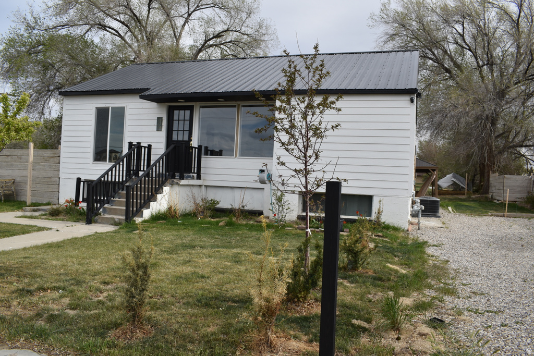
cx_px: 267
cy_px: 178
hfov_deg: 61.9
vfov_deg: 43.6
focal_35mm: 30
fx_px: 445
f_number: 8
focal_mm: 20
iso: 100
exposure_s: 1/250
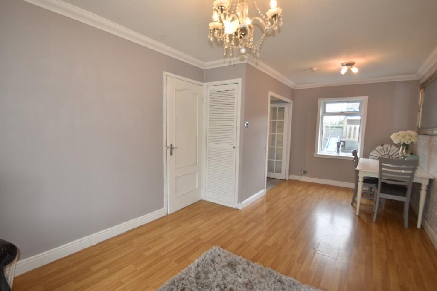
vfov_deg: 72.1
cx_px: 218
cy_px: 146
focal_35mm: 16
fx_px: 200
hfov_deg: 95.0
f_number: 4.5
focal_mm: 11
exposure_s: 1/60
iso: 250
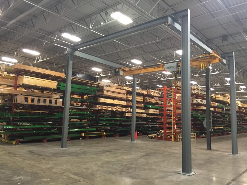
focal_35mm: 29
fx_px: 207
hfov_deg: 61.7
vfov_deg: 48.2
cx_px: 124
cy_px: 92
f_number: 2.2
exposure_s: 1/30
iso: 200
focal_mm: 4.15
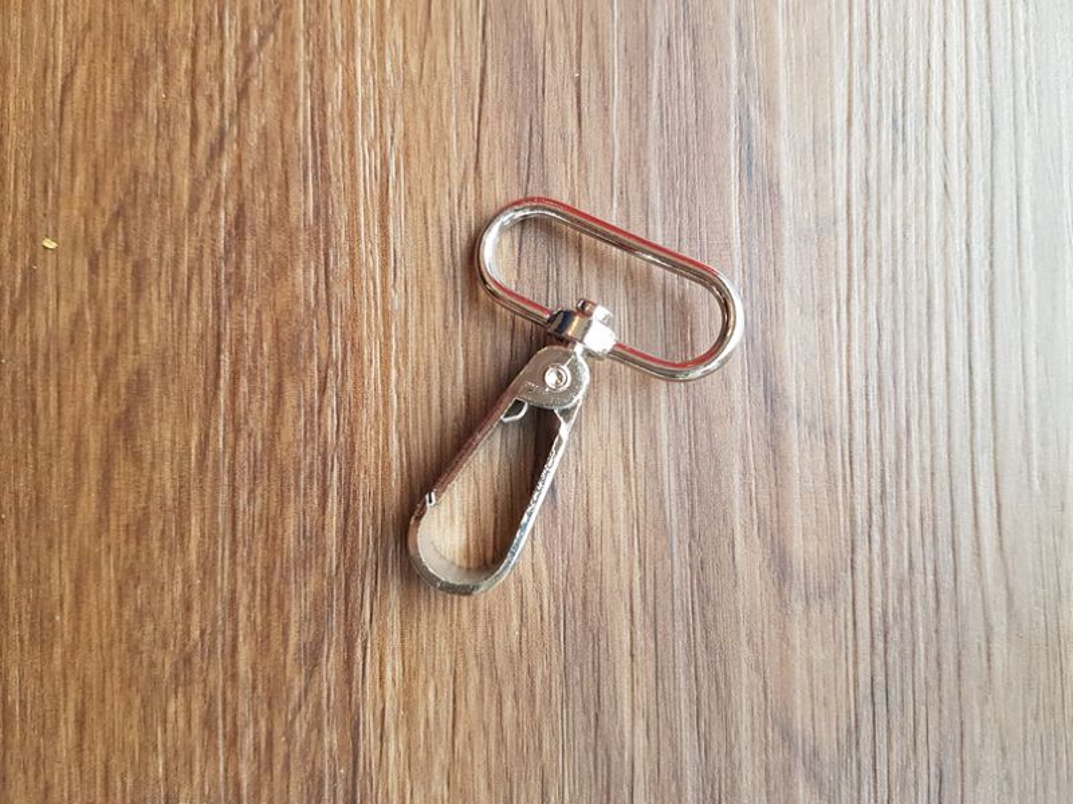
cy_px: 402
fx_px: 806
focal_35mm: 26
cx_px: 536
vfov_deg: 53.1
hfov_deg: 67.3
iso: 200
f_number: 1.7
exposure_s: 1/60
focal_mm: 4.2
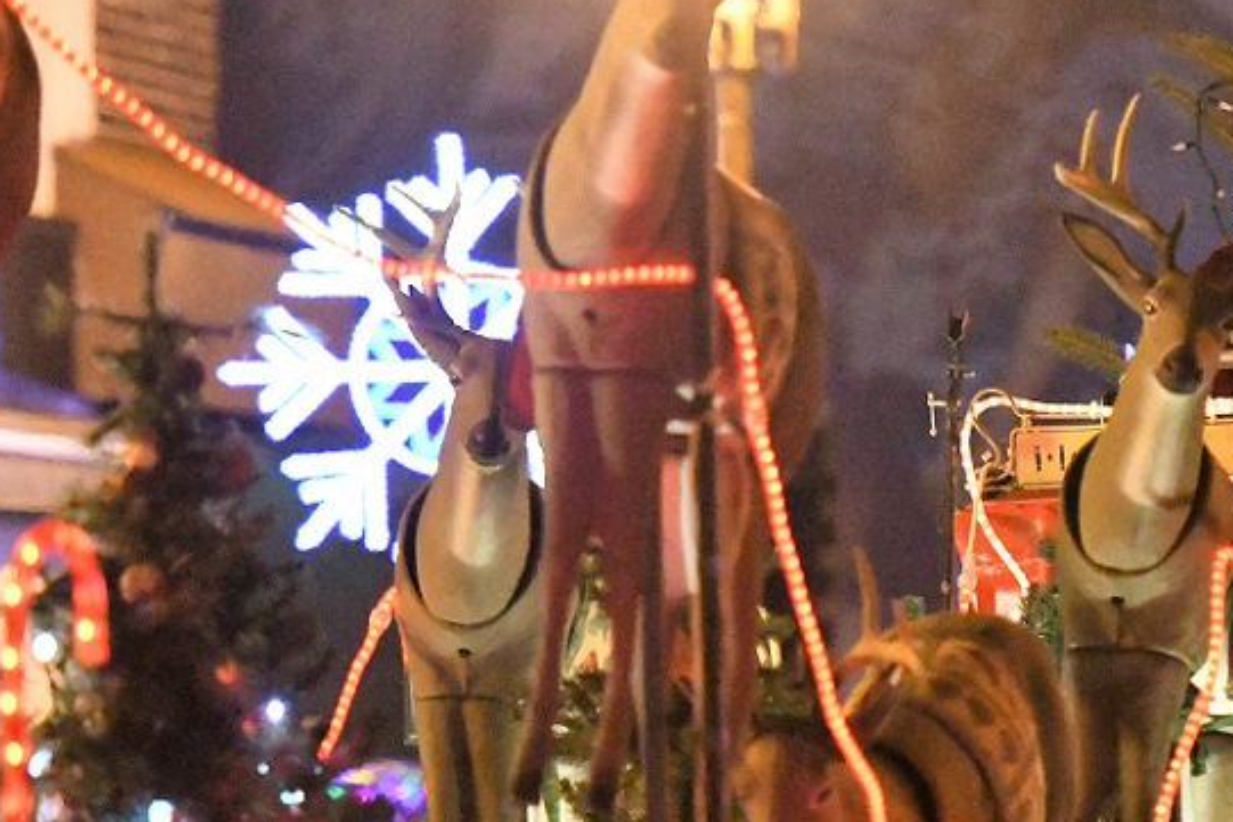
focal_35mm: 439
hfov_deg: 4.7
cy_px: 572
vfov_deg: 3.1
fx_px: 15039
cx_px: 955
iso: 22800
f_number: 2.8
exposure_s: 1/800
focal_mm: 150
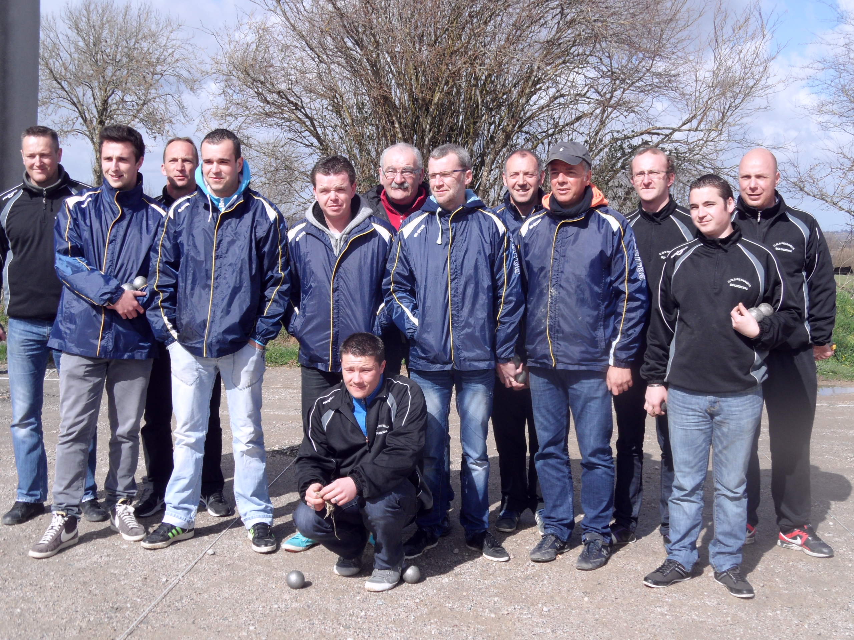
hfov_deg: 46.8
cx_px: 427
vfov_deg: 36.0
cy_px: 320
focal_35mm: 40
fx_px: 987
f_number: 3.6
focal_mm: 6.5
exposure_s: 1/500
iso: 80
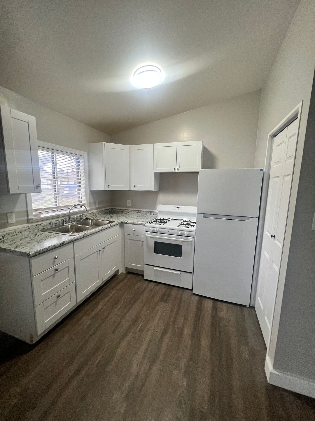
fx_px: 158
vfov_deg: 106.2
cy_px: 210
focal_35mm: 13
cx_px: 158
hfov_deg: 89.9
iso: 200
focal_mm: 1.57
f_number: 1.8
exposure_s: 1/60
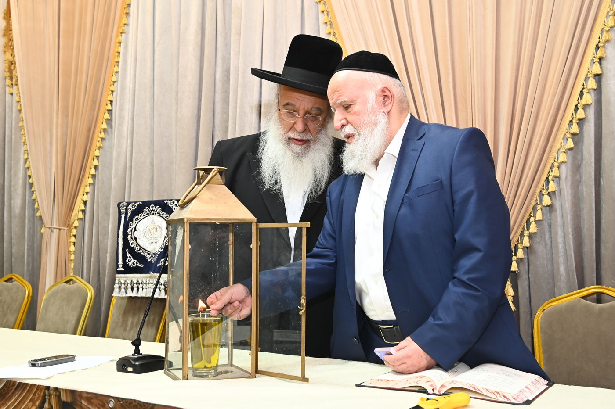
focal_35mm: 40
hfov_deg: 48.5
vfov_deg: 33.4
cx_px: 308
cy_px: 204
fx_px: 683
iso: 1250
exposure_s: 1/125
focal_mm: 40
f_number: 8
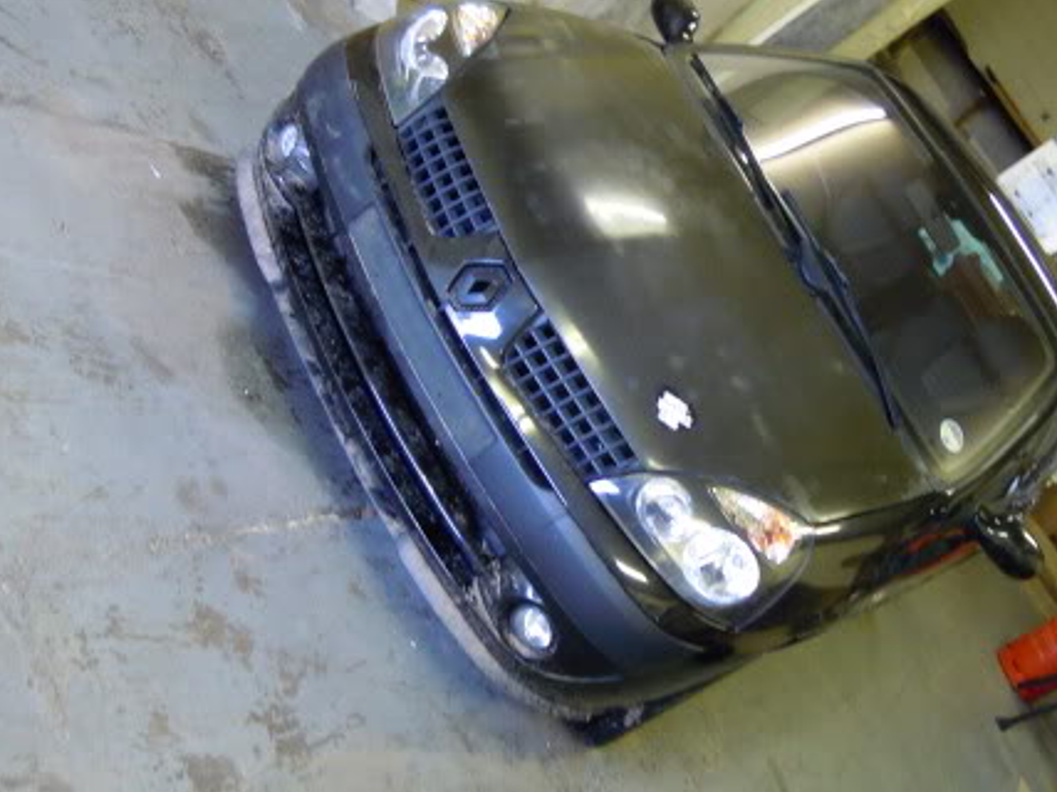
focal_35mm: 42
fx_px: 1282
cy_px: 337
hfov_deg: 44.6
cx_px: 624
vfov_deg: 34.3
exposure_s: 1/15
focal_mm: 5
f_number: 2.7
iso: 400
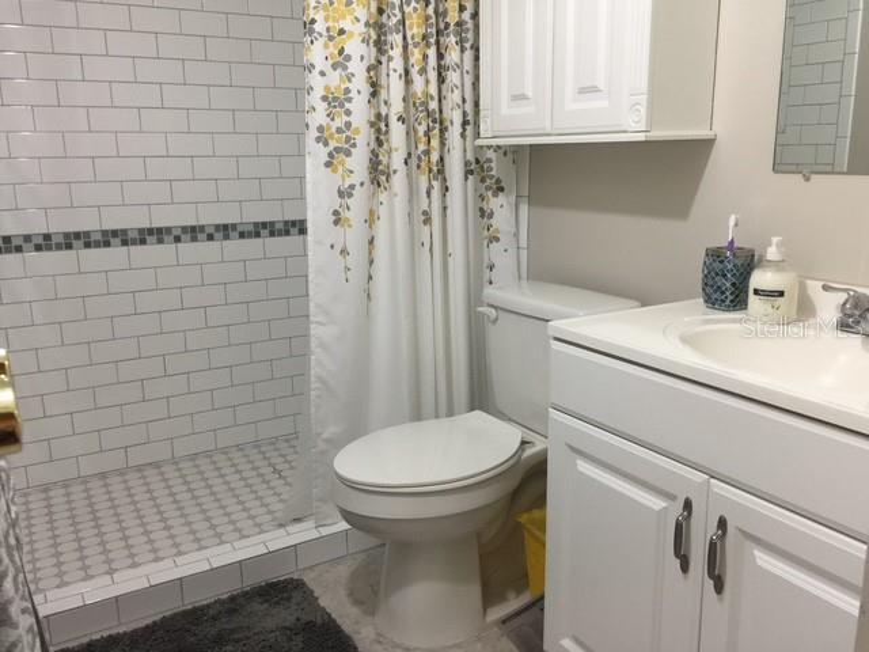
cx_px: 434
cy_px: 326
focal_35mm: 29
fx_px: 728
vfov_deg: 48.2
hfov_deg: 61.7
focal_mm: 4.15
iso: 64
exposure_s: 1/15
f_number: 2.2
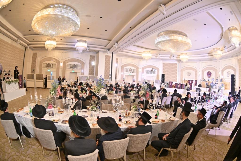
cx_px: 120
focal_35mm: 15
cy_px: 80
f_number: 2.8
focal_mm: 10.5
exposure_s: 1/160
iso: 800
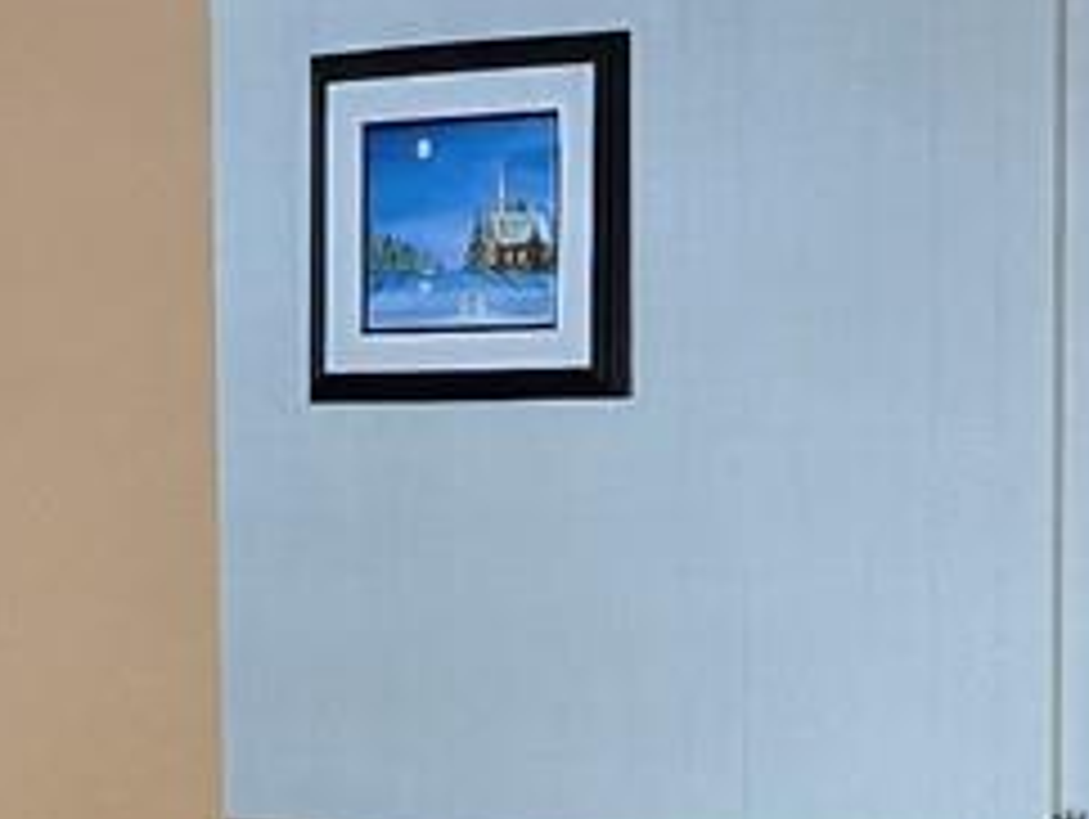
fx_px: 4787
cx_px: 670
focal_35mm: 152
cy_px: 990
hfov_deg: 13.0
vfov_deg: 9.6
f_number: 1.7
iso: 400
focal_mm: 6.3
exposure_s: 1/120
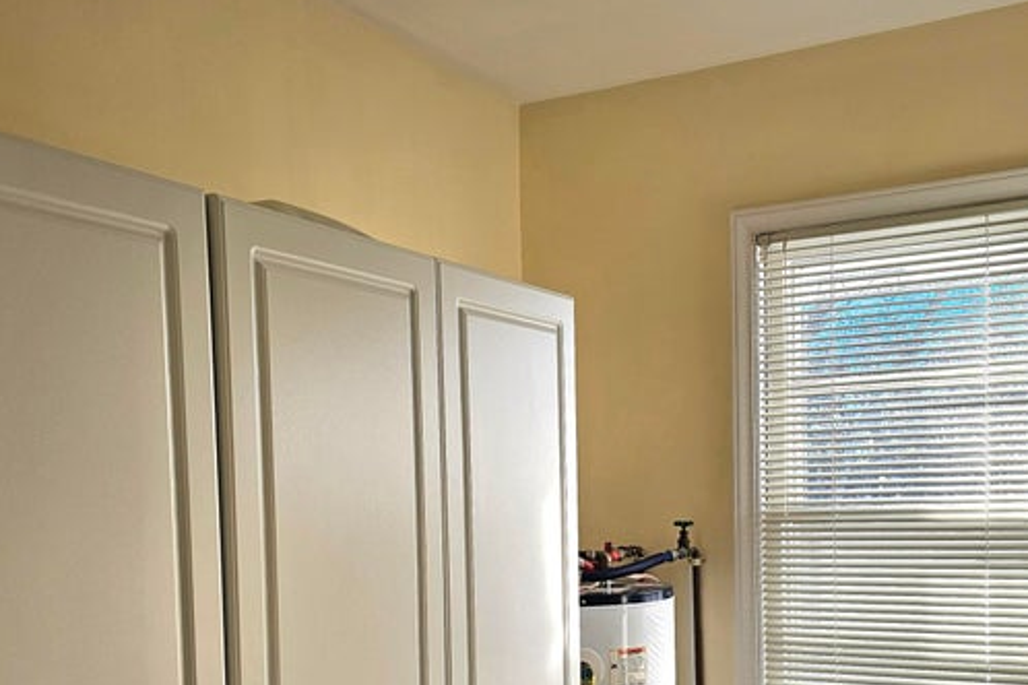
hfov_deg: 47.3
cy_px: 561
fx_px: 1171
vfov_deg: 31.7
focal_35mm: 41
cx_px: 583
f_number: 1.7
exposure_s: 1/120
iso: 32
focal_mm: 6.3
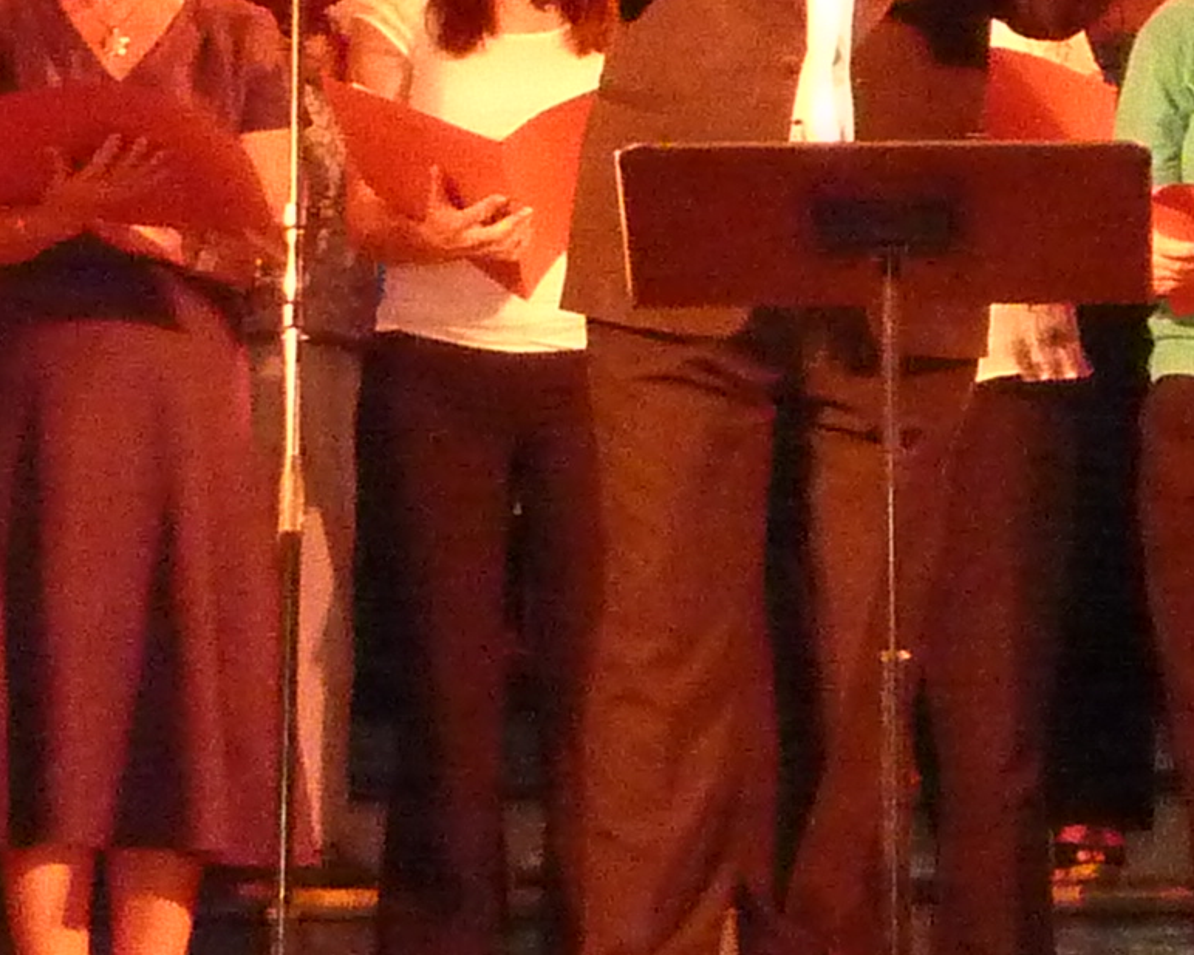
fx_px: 9720
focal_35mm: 275
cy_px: -224
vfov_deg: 5.6
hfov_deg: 7.0
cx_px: 1268
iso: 1000
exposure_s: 1/30
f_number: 3.9
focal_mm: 9.7
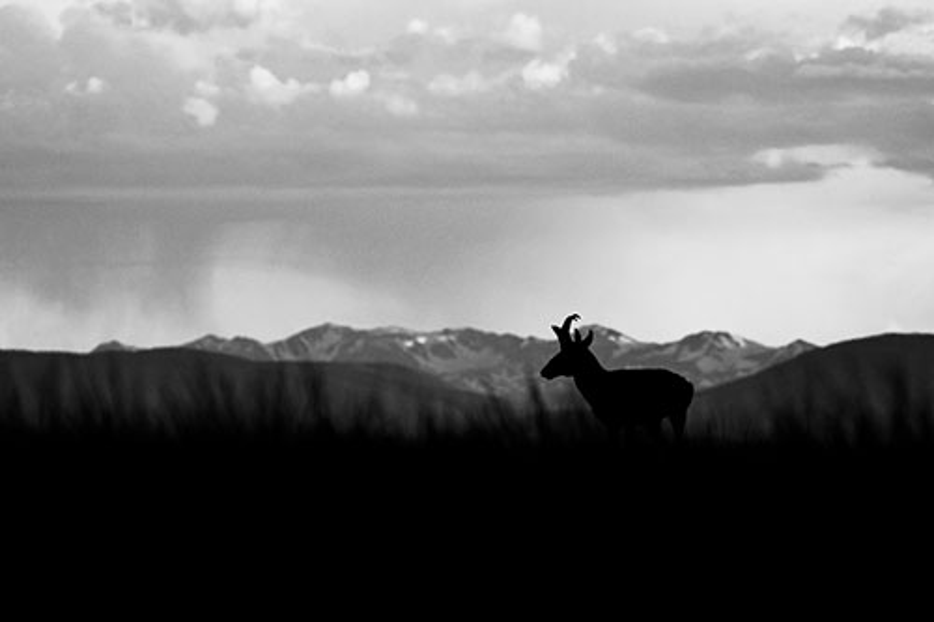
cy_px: 311
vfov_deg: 2.8
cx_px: 467
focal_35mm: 490
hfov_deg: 4.2
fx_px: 12708
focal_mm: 490
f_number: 11
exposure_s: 1/500
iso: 2500
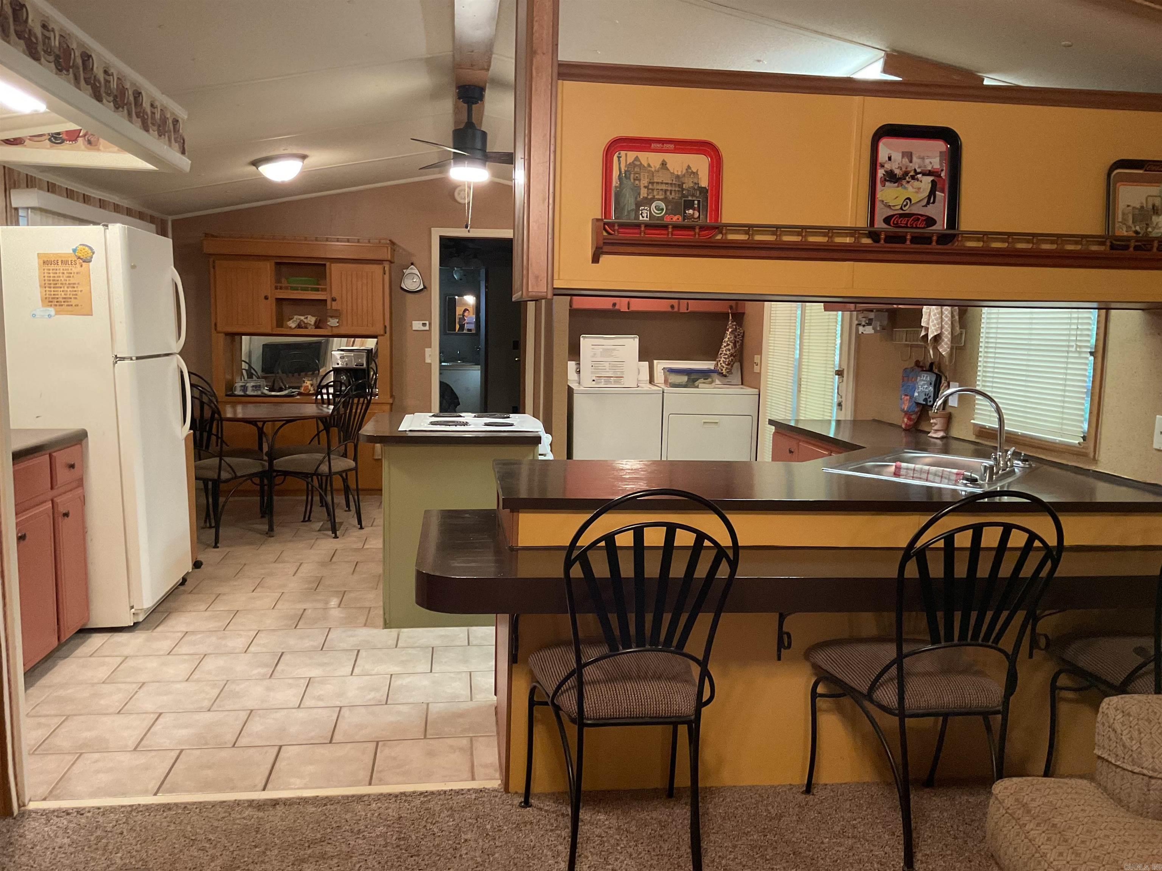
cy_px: 436
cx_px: 581
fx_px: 973
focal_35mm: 29
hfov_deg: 61.7
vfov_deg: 48.2
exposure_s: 1/60
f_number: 1.8
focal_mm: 3
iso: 250
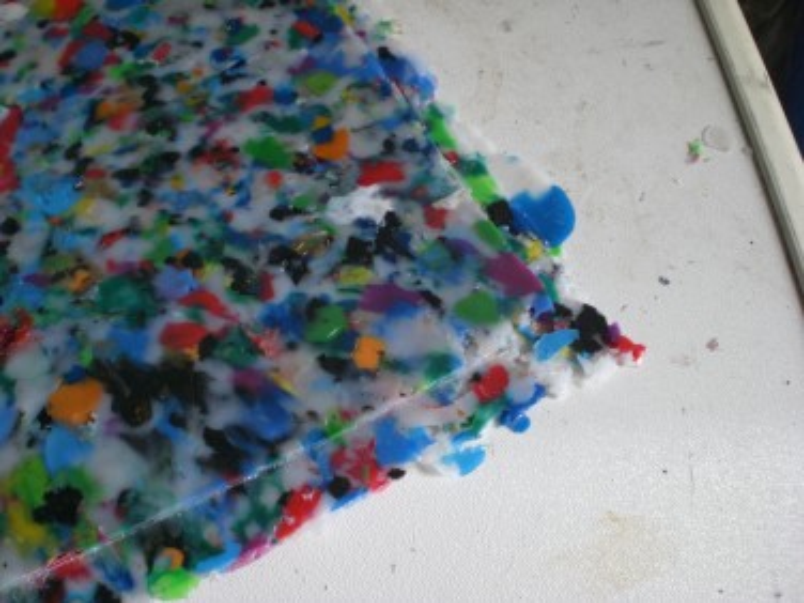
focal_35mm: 38
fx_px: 883
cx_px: 402
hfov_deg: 49.0
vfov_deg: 37.7
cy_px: 302
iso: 200
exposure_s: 1/125
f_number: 3.1
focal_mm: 6.3
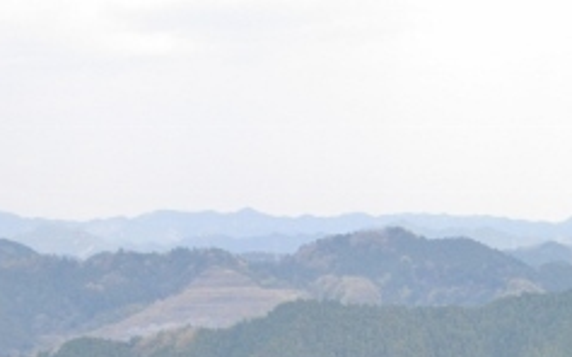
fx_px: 1746
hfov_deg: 18.3
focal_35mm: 112
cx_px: 504
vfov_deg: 11.5
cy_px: 375
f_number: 3.6
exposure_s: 1/400
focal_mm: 8.8
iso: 100
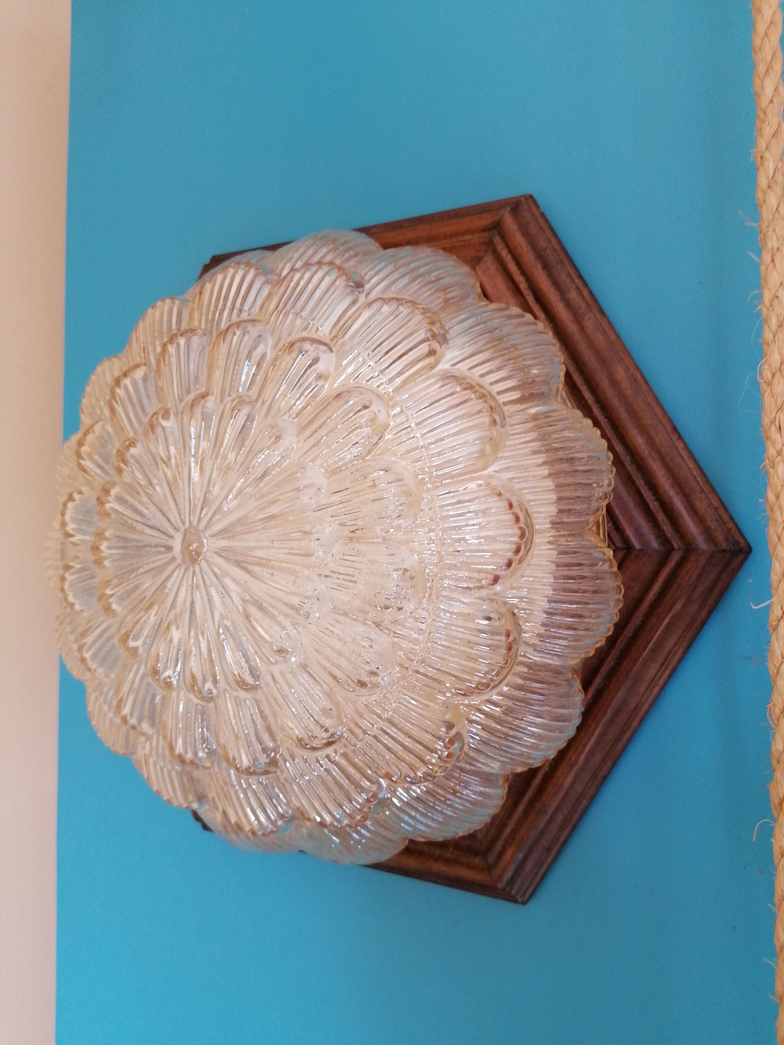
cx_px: 392
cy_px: 522
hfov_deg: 51.4
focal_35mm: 27
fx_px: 815
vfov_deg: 65.3
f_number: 1.8
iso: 160
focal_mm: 4.75
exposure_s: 1/60
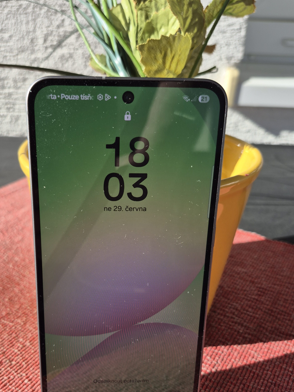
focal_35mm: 30
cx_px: 114
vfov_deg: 59.5
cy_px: 234
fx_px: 340
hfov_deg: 46.5
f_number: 1.8
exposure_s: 1/1020
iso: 25
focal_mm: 5.4
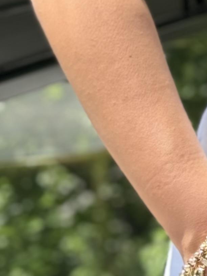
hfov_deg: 6.1
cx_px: 437
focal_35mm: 238
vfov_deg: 8.2
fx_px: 1897
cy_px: -132
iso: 64
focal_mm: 6.76
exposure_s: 1/318
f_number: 1.78
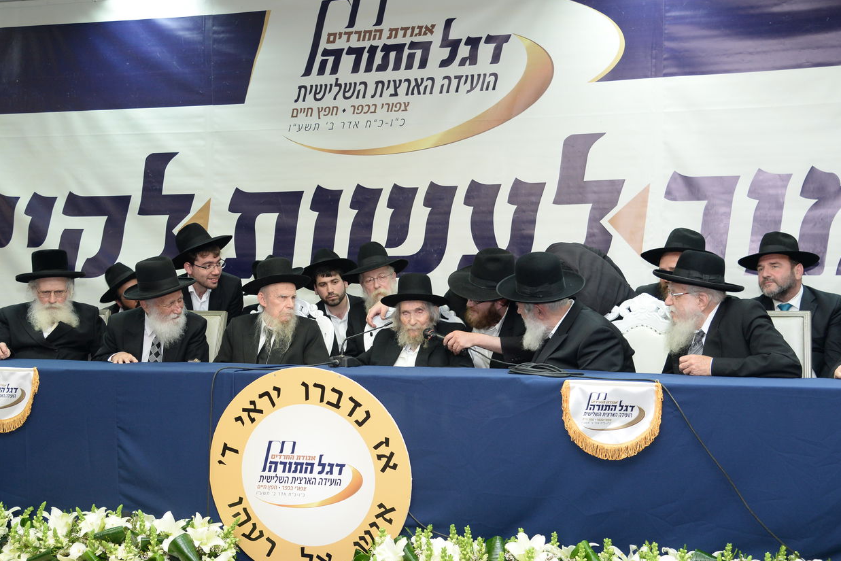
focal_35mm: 43
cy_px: 306
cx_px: 388
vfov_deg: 31.2
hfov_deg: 45.4
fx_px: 1005
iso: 1250
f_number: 4.5
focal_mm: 38
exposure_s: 1/60
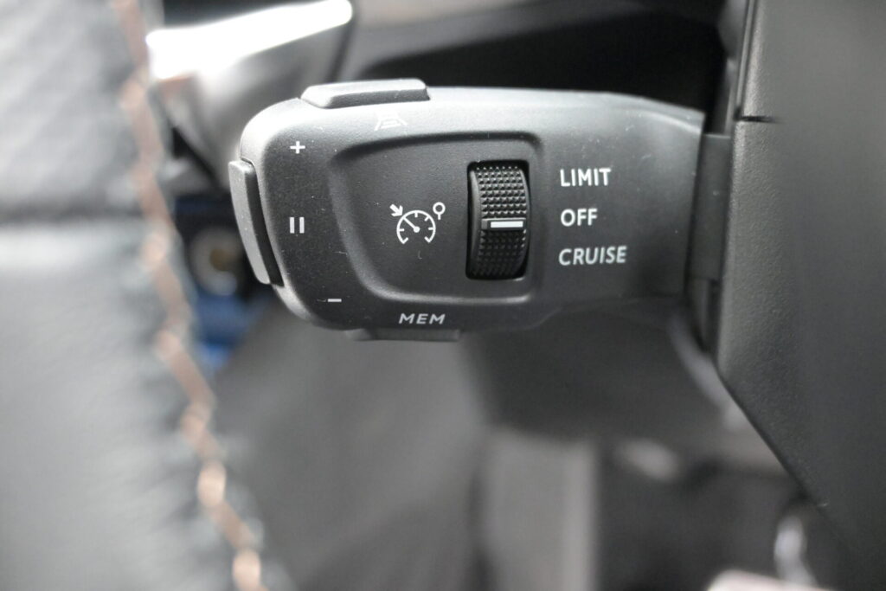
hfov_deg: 56.1
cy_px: 296
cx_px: 443
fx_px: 831
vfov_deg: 39.2
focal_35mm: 34
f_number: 4
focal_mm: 22.5
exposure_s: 1/40
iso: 9000
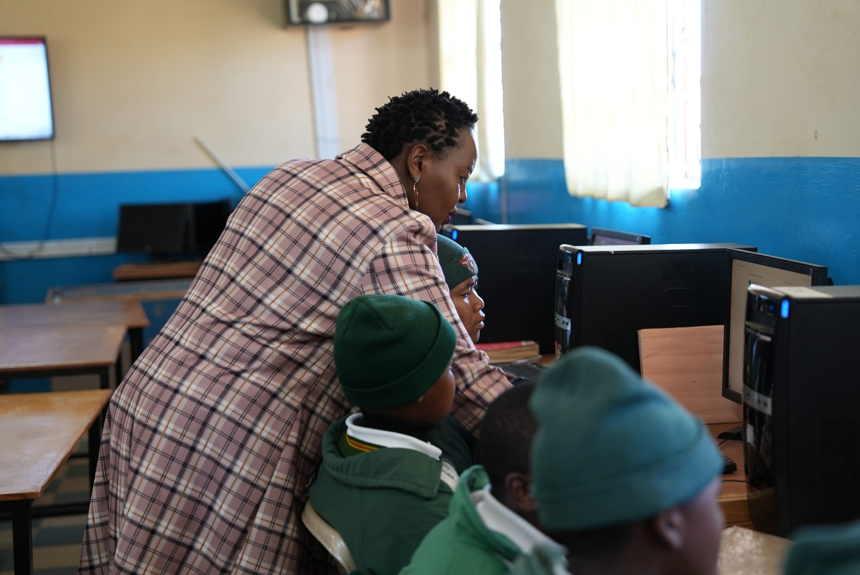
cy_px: 288
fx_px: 1482
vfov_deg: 21.9
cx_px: 430
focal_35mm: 62
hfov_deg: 32.4
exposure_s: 1/80
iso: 640
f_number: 2.8
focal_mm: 62
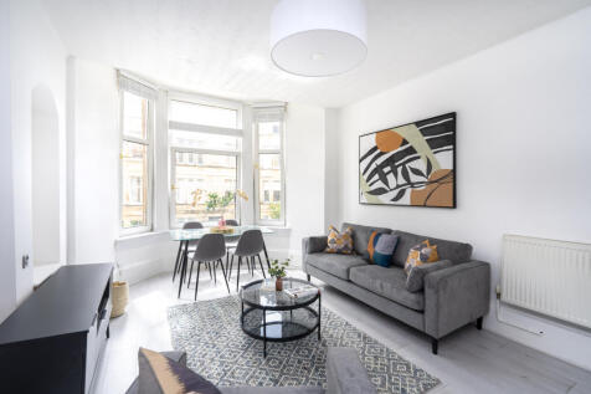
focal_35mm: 16
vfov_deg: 73.7
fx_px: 263
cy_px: 197
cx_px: 296
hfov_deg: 96.8
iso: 400
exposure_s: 1/50
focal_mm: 16
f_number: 8
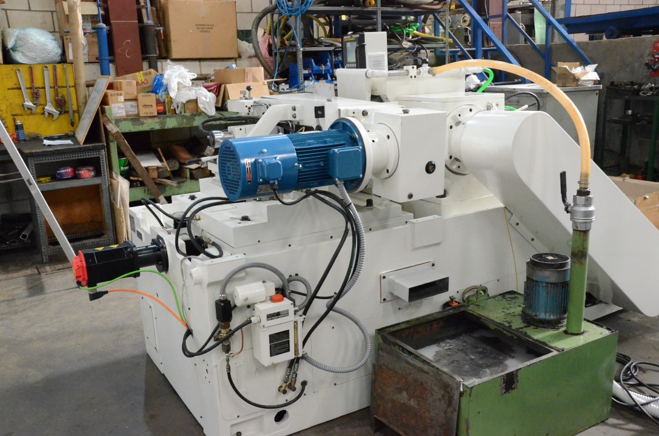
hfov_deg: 57.3
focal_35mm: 33
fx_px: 603
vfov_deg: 39.8
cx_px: 330
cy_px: 218
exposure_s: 1/160
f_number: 6.3
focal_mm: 22
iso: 6400
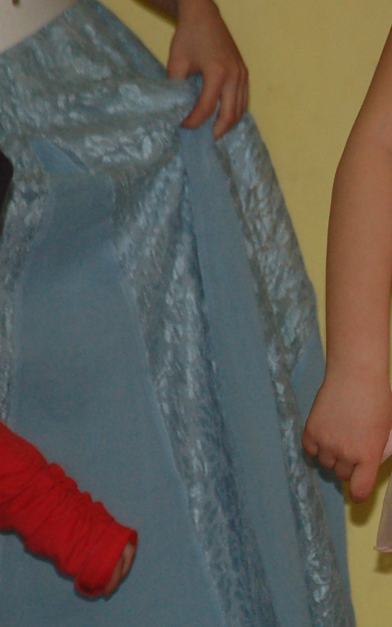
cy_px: 548
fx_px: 9563
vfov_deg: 3.8
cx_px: 737
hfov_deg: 2.3
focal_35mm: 559
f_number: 5.6
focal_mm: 135
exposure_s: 1/125
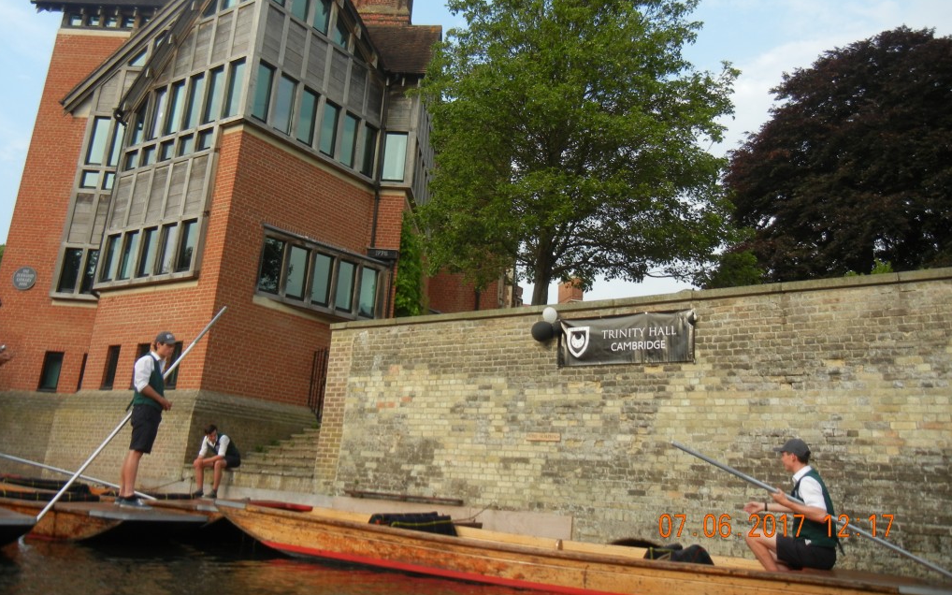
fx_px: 830
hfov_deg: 59.7
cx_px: 474
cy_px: 241
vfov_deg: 39.3
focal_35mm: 32
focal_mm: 5.4
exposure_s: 1/584
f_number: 3.5
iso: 160
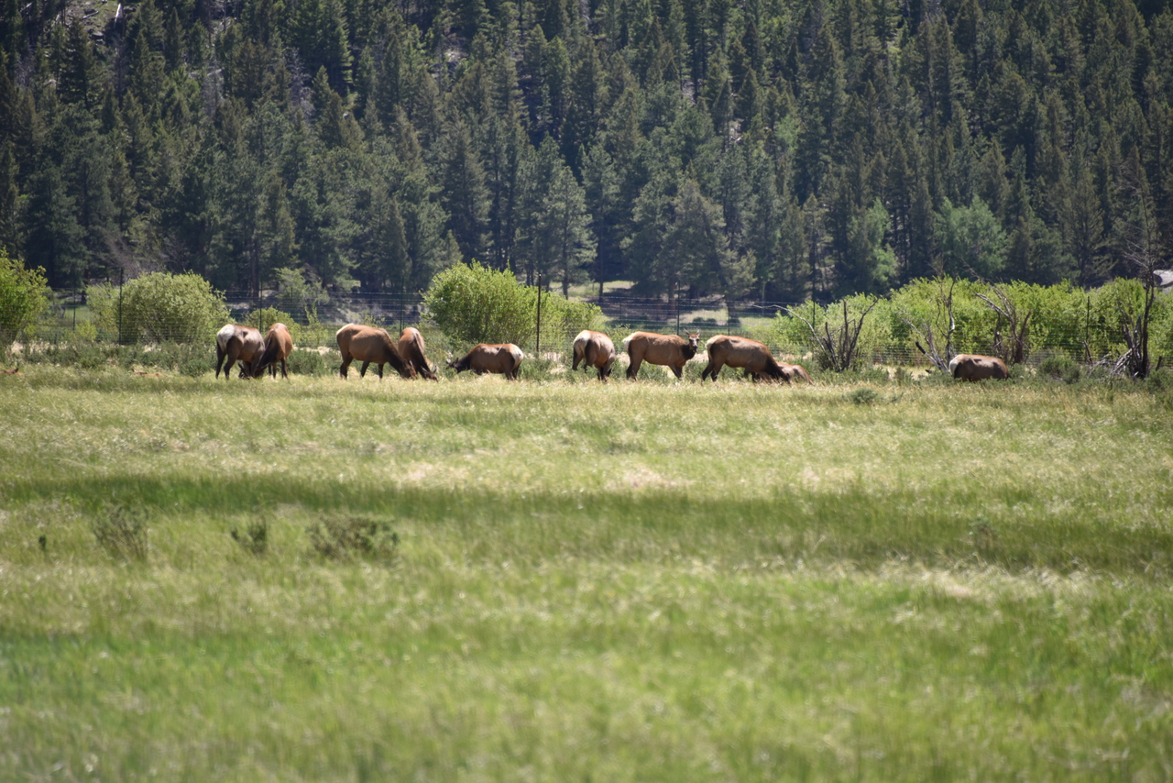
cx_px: 586
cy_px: 392
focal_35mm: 300
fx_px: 9777
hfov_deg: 6.9
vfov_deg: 4.6
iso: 280
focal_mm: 300
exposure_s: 1/640
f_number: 5.6
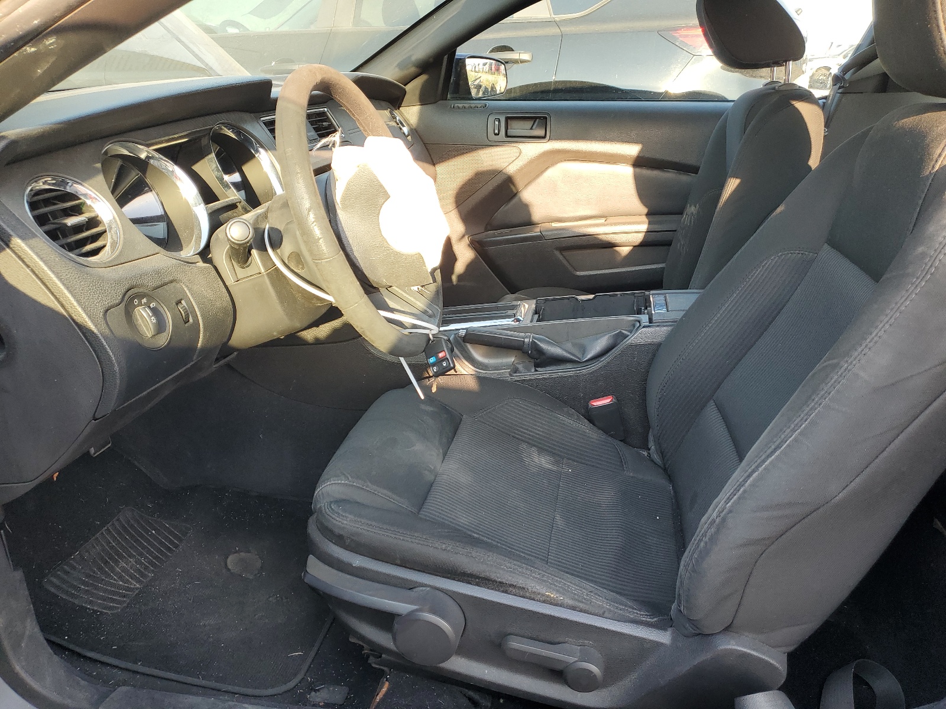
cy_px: 354
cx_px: 473
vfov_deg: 53.1
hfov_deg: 67.3
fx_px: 711
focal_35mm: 26
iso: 50
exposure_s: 1/185
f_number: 1.5
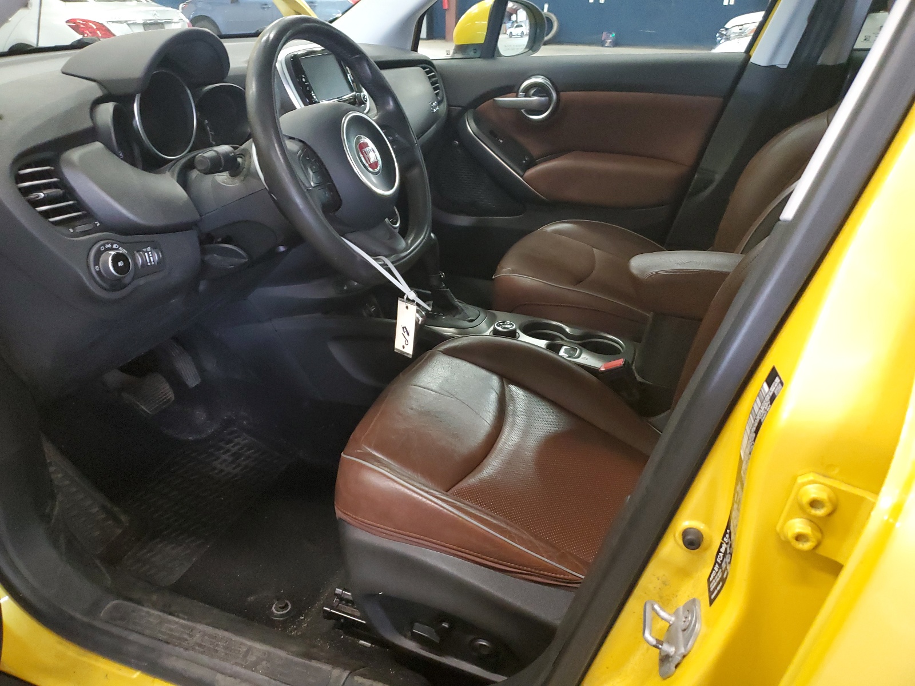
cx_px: 458
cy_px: 343
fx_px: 687
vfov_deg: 53.1
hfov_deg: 67.3
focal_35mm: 26
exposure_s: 1/30
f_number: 1.5
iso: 347
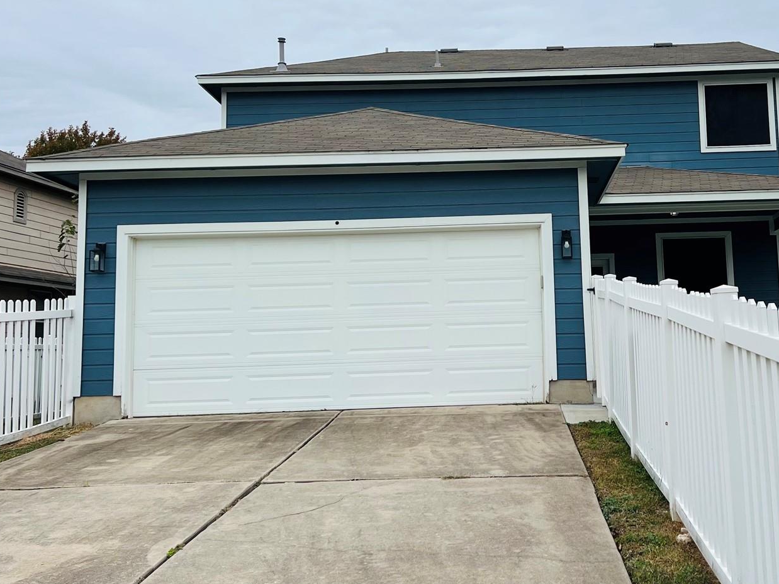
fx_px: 968
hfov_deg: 43.2
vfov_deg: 33.5
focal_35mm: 43
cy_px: 230
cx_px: 525
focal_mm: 5.7
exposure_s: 1/4630
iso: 50
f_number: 1.5
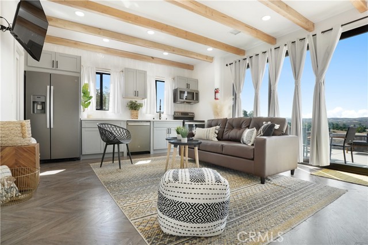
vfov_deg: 72.0
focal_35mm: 16
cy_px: 122
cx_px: 184
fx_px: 169
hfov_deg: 95.0
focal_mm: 11
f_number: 6.3
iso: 400
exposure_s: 1/200
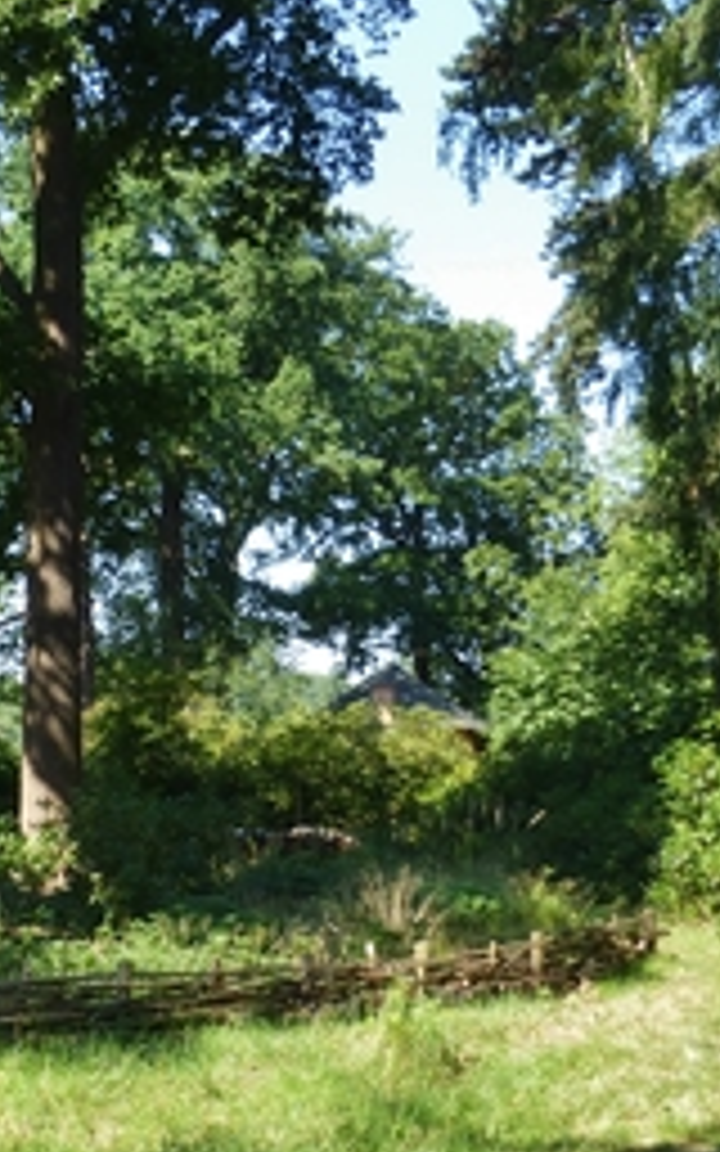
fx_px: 1947
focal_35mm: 62
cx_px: 122
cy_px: 706
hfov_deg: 20.7
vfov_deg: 32.8
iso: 100
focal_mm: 4.3
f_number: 4
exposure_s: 1/160
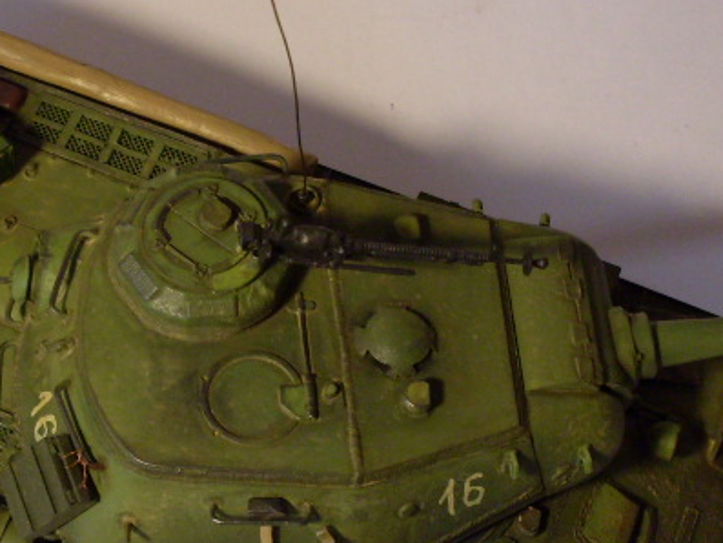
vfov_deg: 15.1
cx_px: 242
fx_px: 2047
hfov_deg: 20.0
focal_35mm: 98
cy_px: 361
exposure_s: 1/45
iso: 100
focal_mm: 6.3
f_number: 2.8
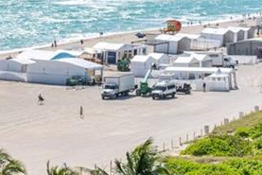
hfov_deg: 11.2
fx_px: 1260
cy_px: 6
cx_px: -187
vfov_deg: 7.9
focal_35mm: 173
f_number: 11
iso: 200
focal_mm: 30
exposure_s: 1/1000
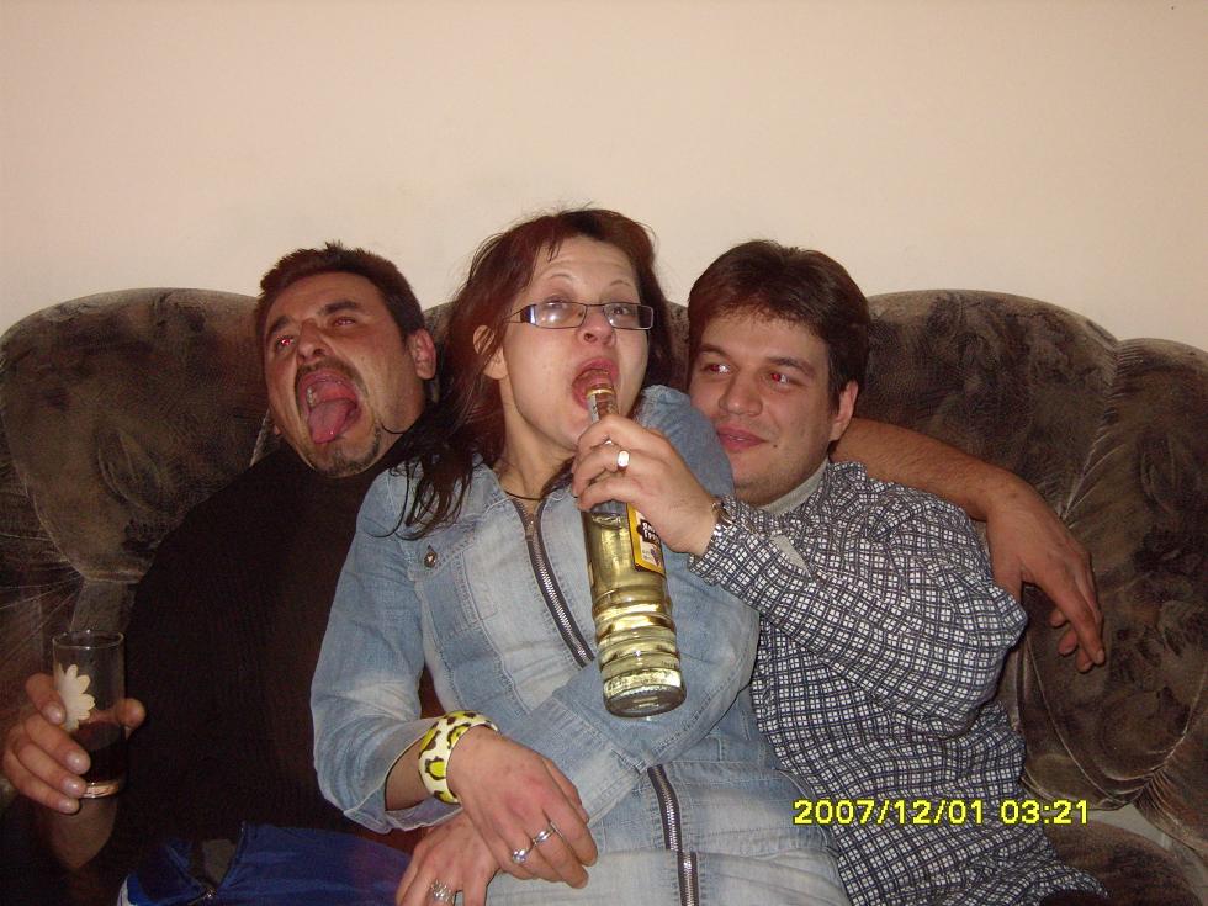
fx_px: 1850
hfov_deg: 36.2
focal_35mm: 53
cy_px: 453
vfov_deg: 27.5
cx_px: 604
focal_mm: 11
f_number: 3.5
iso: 400
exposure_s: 1
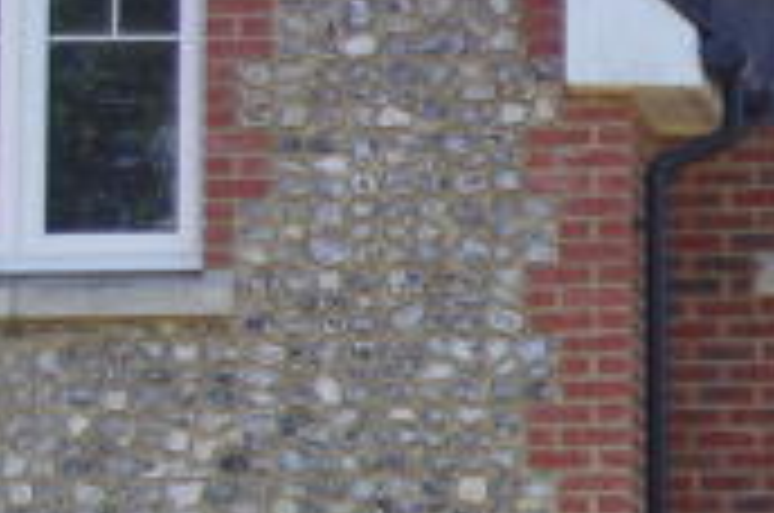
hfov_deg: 9.7
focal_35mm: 202
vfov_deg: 6.8
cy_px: 360
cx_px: 1431
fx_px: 4335
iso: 200
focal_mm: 23.13
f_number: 4.5
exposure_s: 1/250
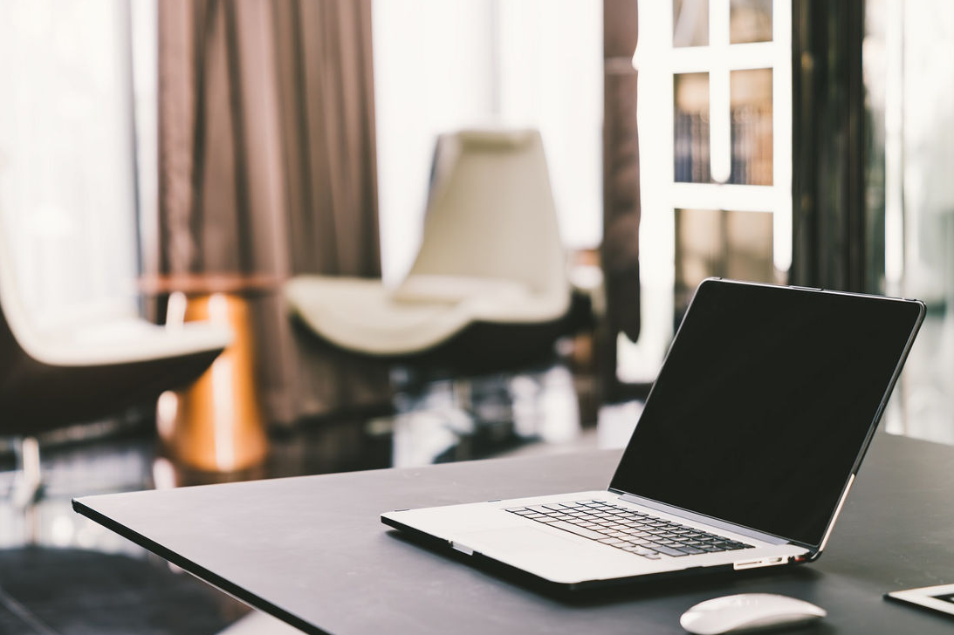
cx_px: 481
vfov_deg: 16.6
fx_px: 2172
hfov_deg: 24.8
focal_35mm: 82
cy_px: 335
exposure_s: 1/40
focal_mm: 70
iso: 100
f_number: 2.8
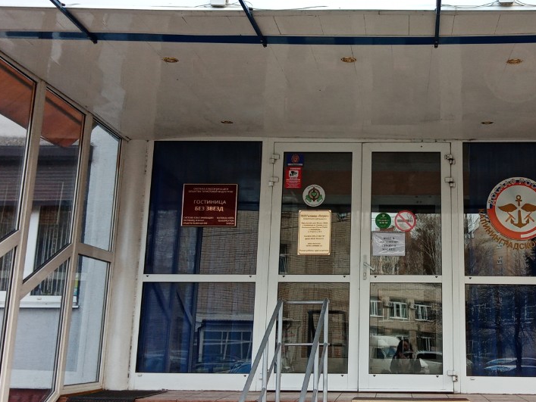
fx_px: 759
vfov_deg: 29.6
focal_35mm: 49
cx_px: 377
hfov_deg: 38.2
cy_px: 162
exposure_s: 1/133
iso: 108
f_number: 1.8
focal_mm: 3.62
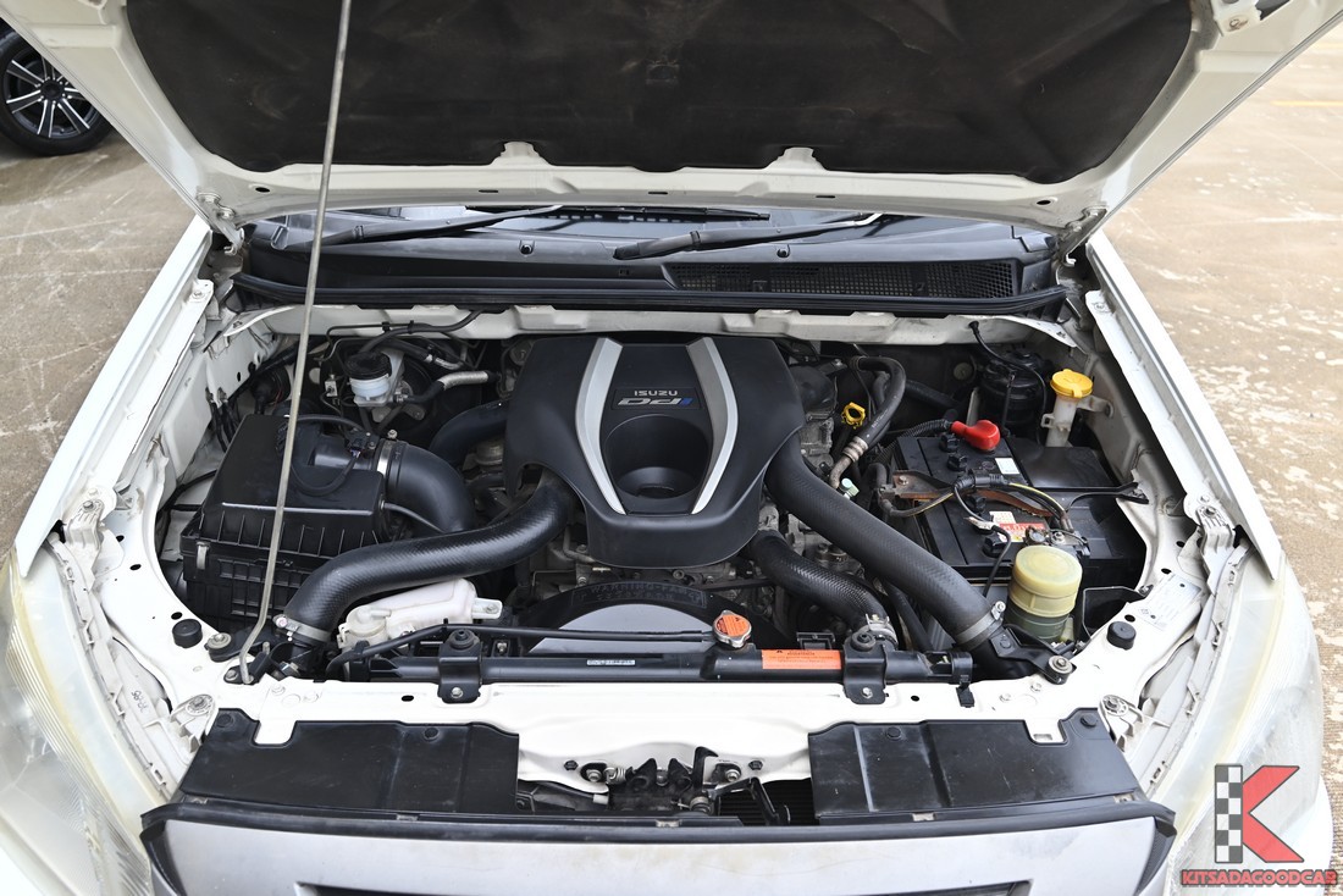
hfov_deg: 63.6
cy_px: 448
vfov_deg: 45.0
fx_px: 1082
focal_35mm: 29
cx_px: 672
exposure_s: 1/350
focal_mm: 29
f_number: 5.6
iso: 280
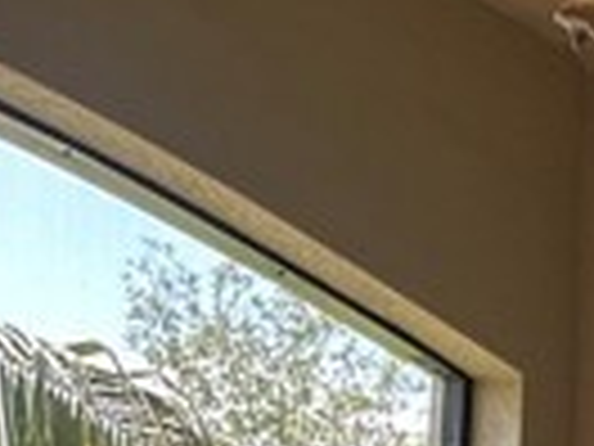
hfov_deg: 18.0
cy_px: 671
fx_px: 1870
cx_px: 369
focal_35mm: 109
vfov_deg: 12.9
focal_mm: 2.22
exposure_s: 1/218
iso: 40
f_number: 2.2
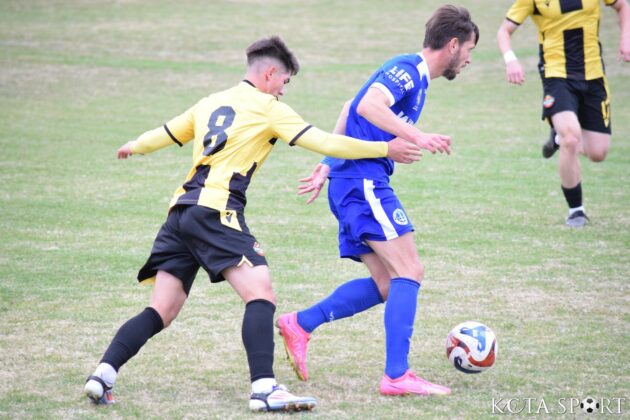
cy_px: 210
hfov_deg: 7.4
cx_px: 315
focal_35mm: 278
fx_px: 4856
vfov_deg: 5.0
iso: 3200
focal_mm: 185
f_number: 5.6
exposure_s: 1/640
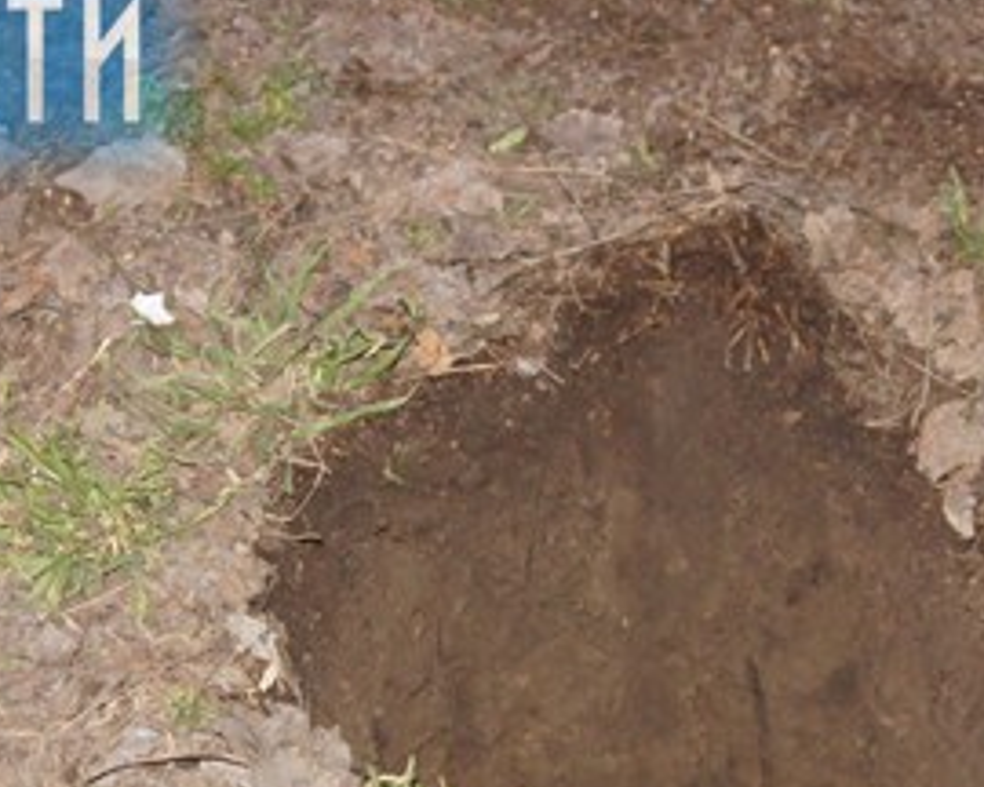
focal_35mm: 105
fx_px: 3062
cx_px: 660
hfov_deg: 18.2
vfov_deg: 14.5
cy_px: 701
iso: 1600
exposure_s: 1/60
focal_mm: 31
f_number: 4.5
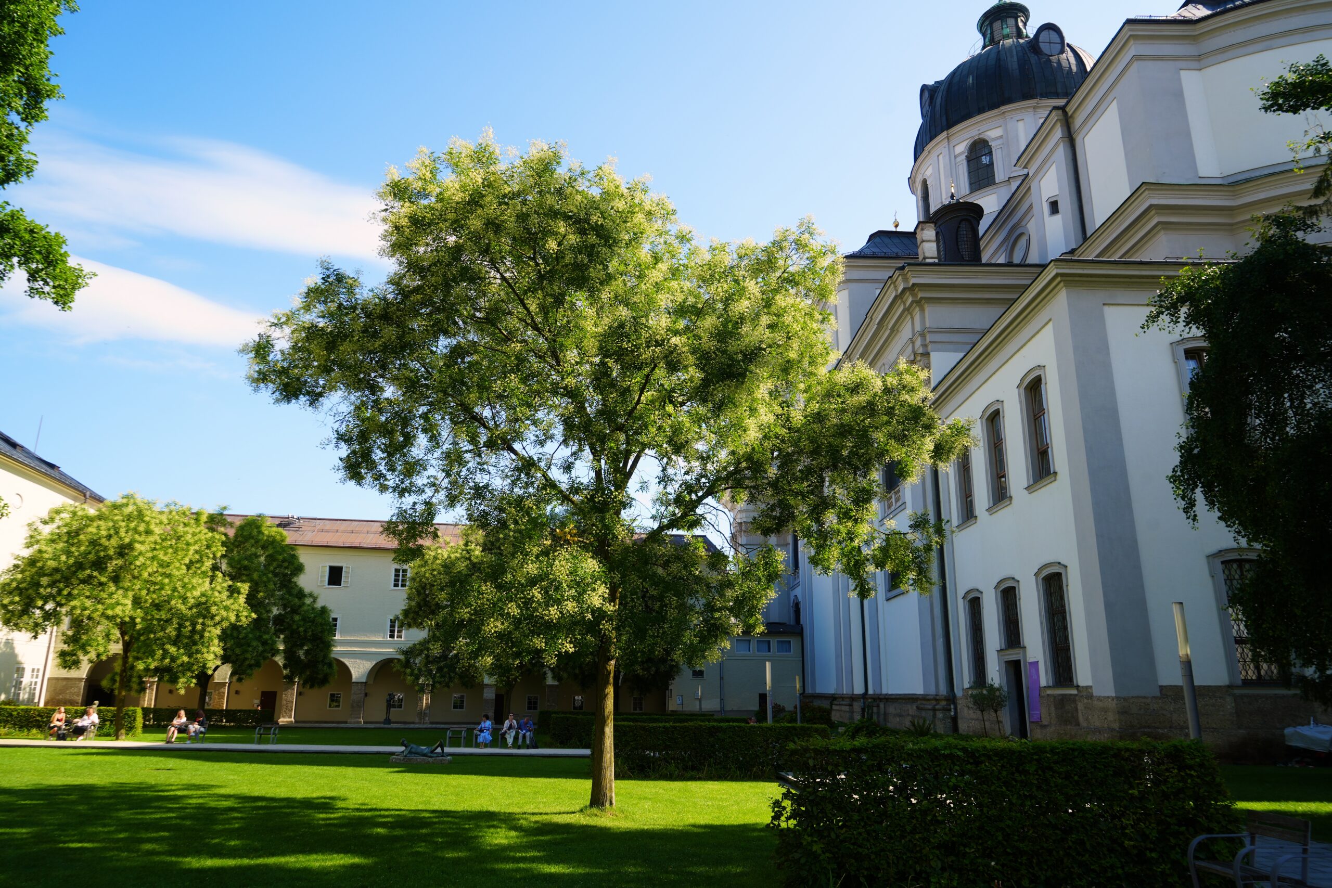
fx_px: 888
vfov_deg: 53.1
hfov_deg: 73.7
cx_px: 666
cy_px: 444
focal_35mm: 24
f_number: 8
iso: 100
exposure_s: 1/125
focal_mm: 24
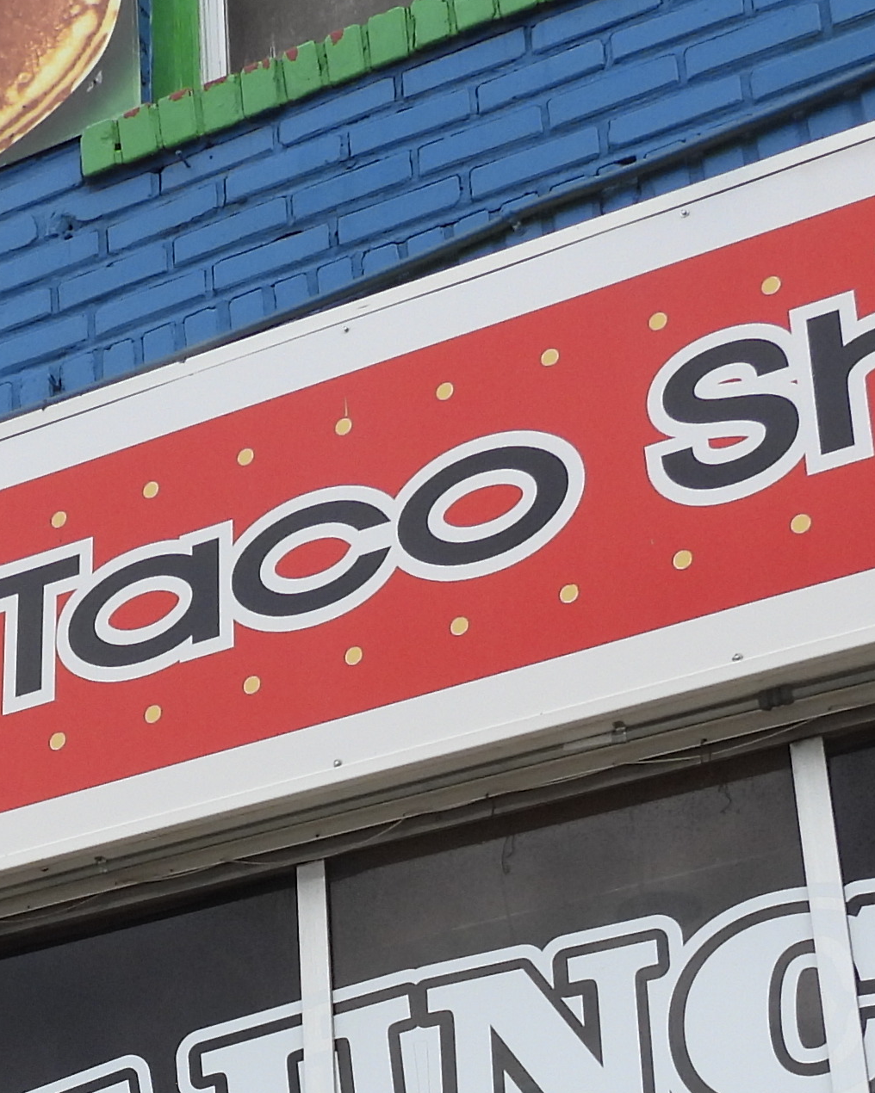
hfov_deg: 17.8
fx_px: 2752
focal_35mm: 85
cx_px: 92
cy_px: 1178
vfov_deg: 21.4
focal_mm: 4.3
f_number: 2.8
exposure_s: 1/400
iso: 100
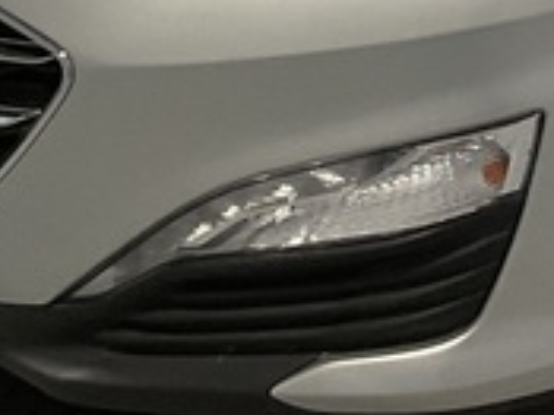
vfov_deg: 9.0
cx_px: 845
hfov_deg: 11.9
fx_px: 2543
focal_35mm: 159
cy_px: -288
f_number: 1.8
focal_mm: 3
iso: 64
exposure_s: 1/120
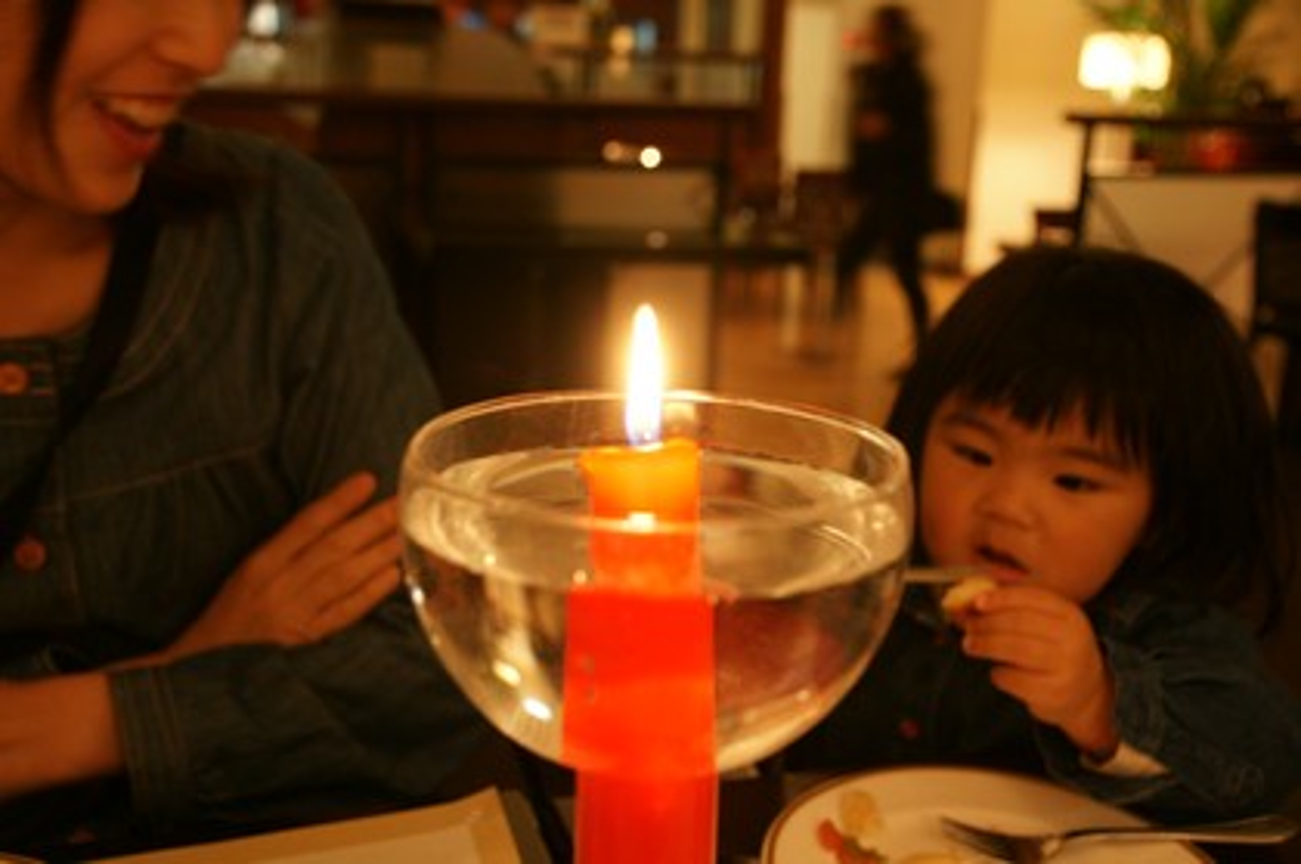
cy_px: 432
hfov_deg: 49.6
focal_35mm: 39
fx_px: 1408
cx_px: 650
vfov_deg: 34.1
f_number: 4.5
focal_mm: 26
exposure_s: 1/13
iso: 800
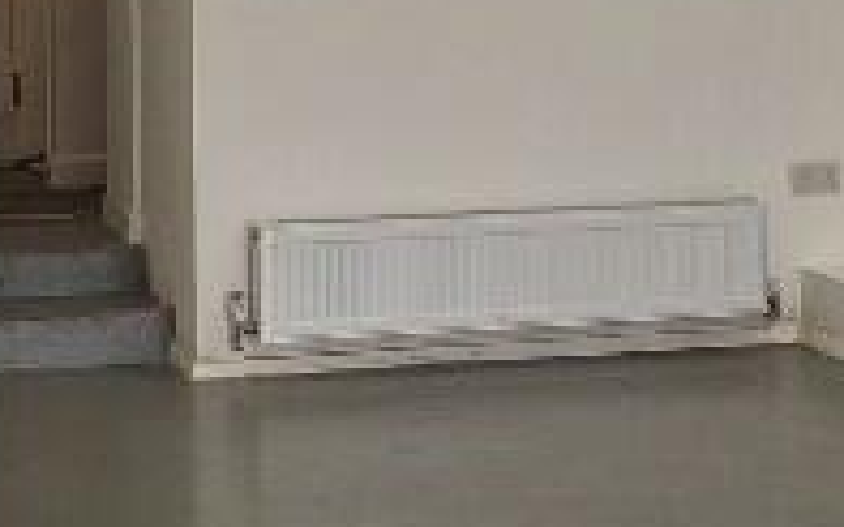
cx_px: 518
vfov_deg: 9.5
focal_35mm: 138
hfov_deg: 15.1
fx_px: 3173
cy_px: 77
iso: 50
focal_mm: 4.69
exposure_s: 1/100
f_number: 1.8
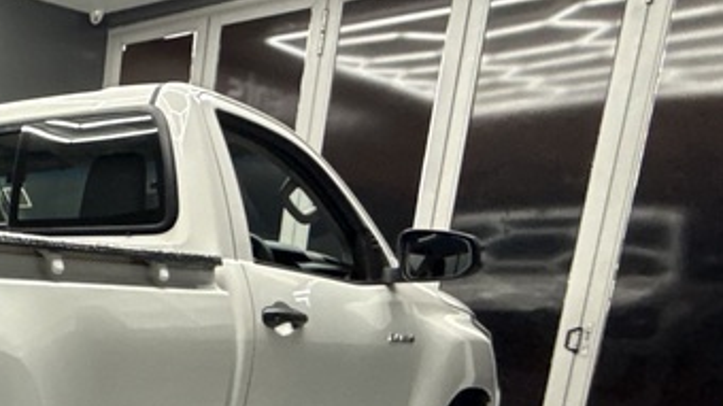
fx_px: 882
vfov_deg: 24.4
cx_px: -306
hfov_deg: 30.3
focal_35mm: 46
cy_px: 434
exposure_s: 1/100
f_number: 2.2
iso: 320
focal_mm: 2.22
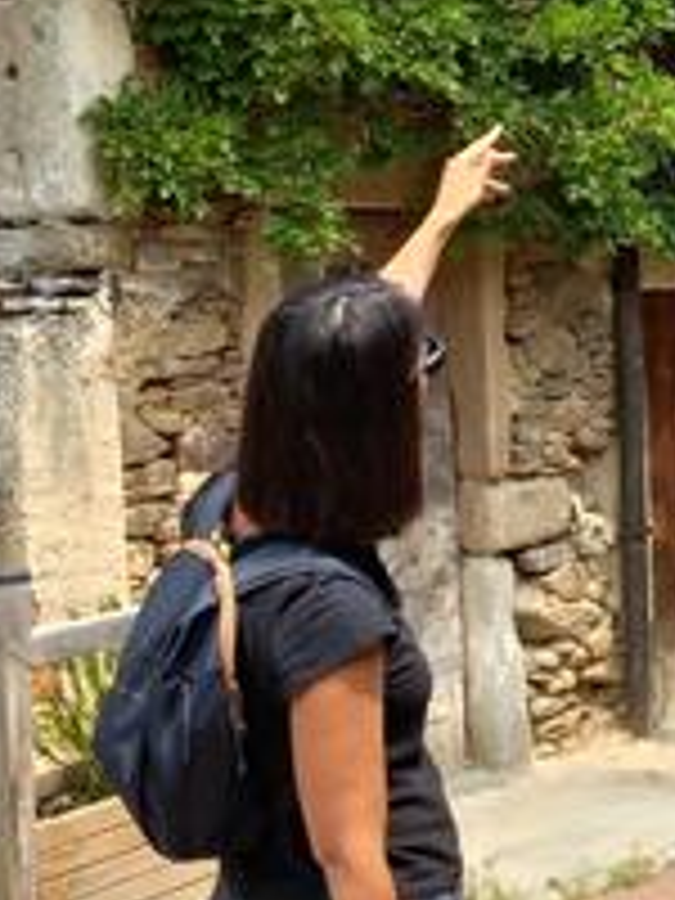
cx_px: 900
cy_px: 459
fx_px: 2106
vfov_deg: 24.1
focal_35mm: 81
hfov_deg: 17.0
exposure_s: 1/208
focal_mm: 4
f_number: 1.8
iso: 20
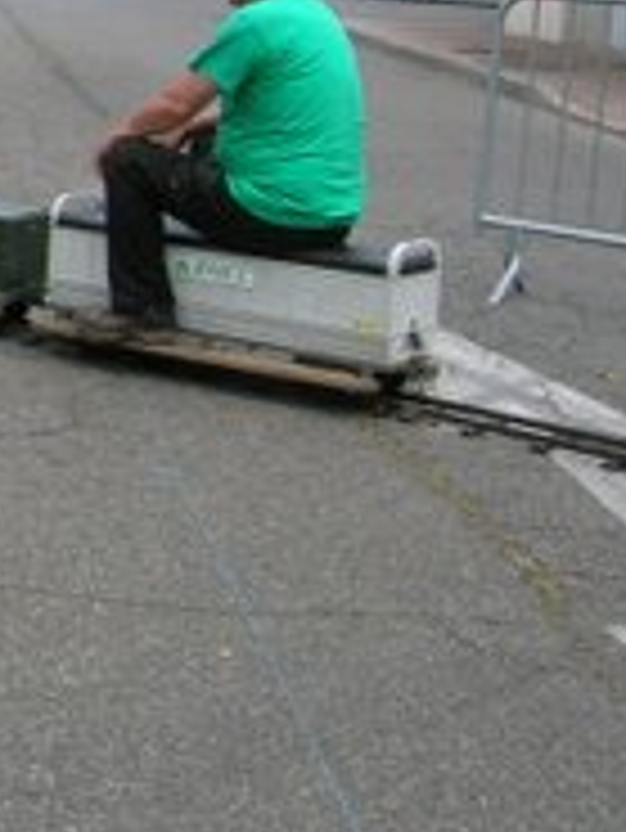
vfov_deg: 21.8
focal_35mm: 88
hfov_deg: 15.0
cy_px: 99
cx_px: -432
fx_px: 2119
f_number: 4.9
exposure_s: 1/264
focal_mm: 5.7
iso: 50
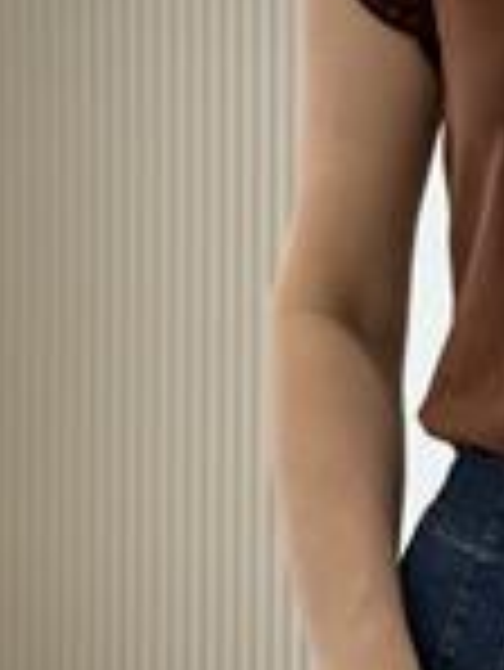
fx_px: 3334
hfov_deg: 8.5
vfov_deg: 11.5
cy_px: 187
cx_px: 706
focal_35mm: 172
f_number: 1.78
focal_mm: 6.76
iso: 80
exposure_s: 1/261
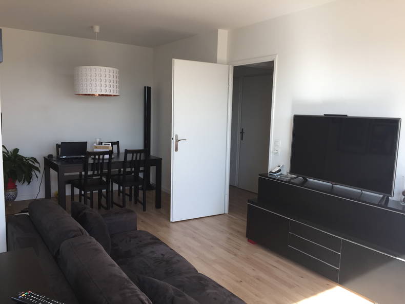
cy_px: 152
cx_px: 202
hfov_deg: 61.7
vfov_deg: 48.2
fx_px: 339
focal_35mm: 29
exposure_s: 1/106
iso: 32
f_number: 2.2
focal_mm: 4.15
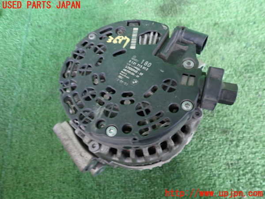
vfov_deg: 54.9
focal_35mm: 25
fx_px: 191
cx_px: 132
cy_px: 100
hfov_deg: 69.4
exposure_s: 1/30
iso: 500
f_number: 2
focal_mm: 4.5
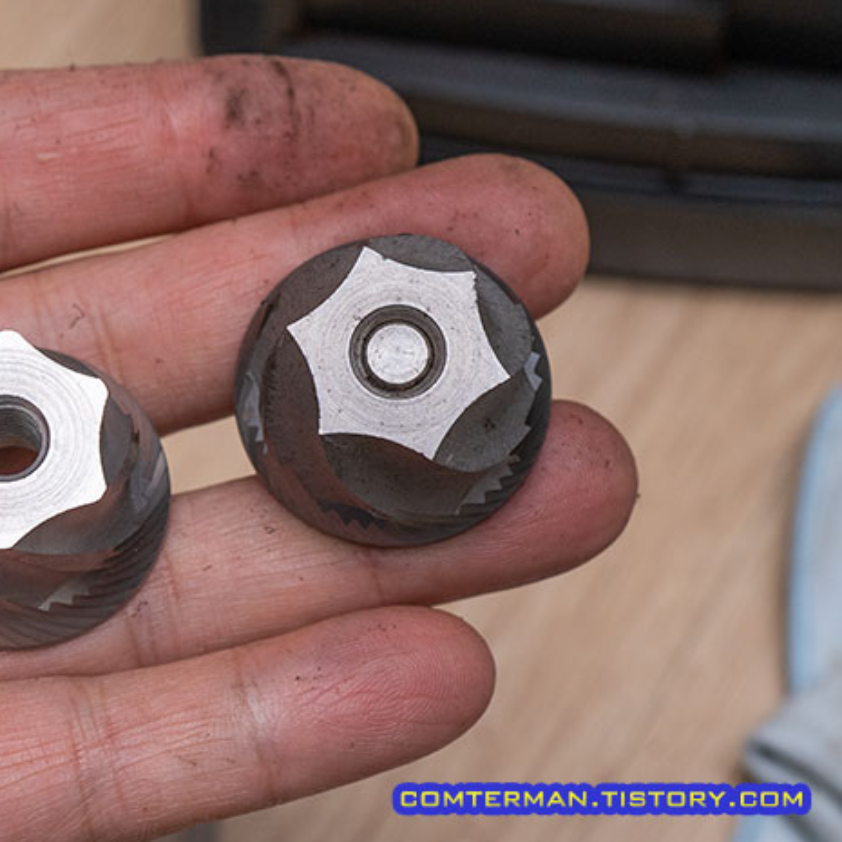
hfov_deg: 26.6
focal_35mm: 64
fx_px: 1761
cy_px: 421
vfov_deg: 26.9
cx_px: 235
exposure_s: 1/200
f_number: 7.1
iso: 500
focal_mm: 50
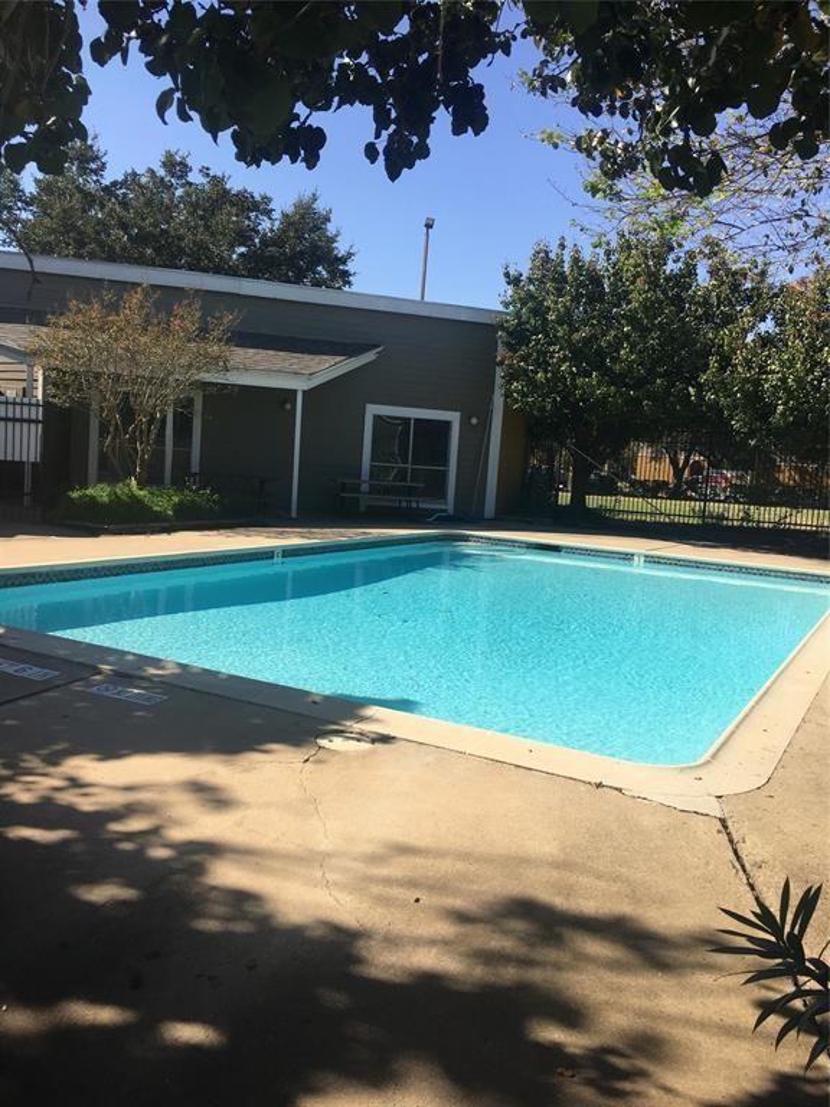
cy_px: 554
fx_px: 927
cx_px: 415
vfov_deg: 61.7
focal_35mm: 29
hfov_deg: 48.2
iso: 25
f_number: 2.2
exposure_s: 1/1350
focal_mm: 4.15
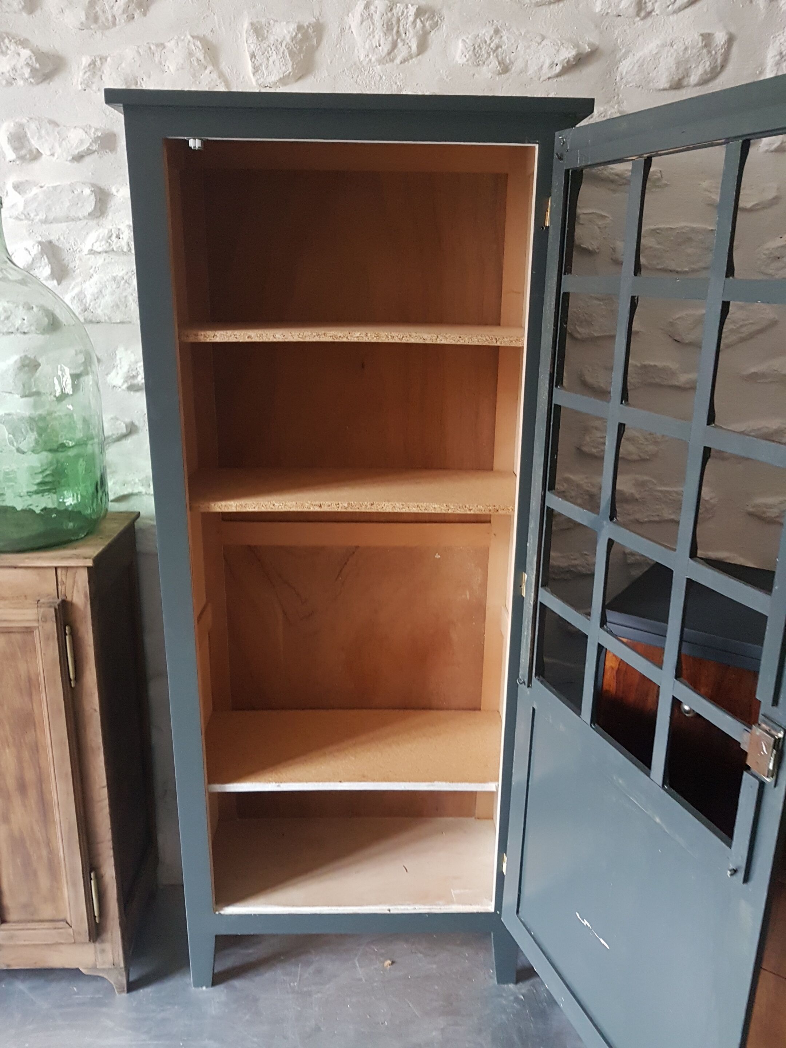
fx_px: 787
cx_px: 393
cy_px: 524
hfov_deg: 53.1
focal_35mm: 26
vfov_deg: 67.3
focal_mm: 4.2
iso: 250
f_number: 1.7
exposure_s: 1/10
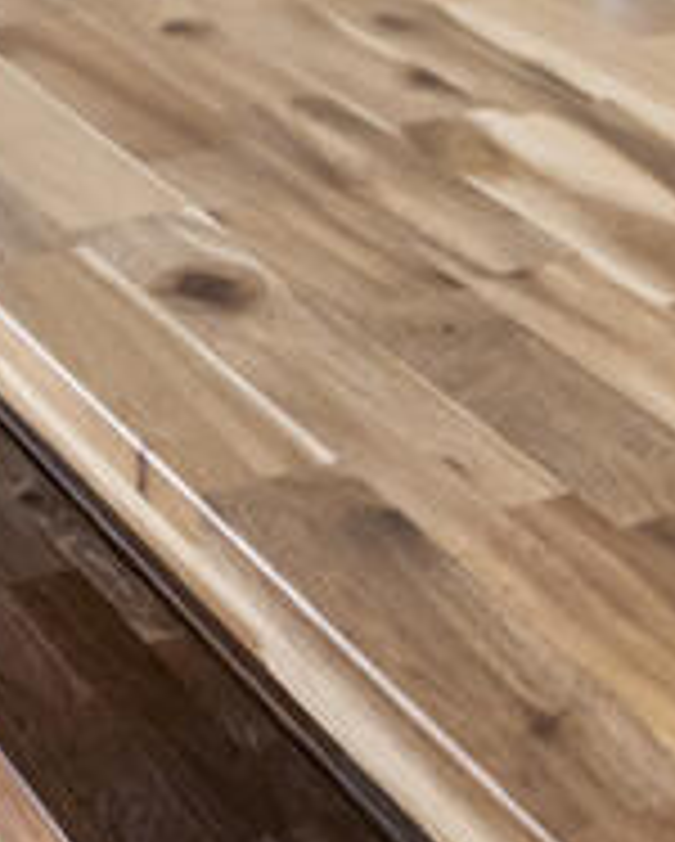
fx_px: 3461
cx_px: 1310
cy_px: -995
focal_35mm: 139
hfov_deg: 10.3
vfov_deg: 11.9
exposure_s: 1/10
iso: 500
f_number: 9
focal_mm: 17.1
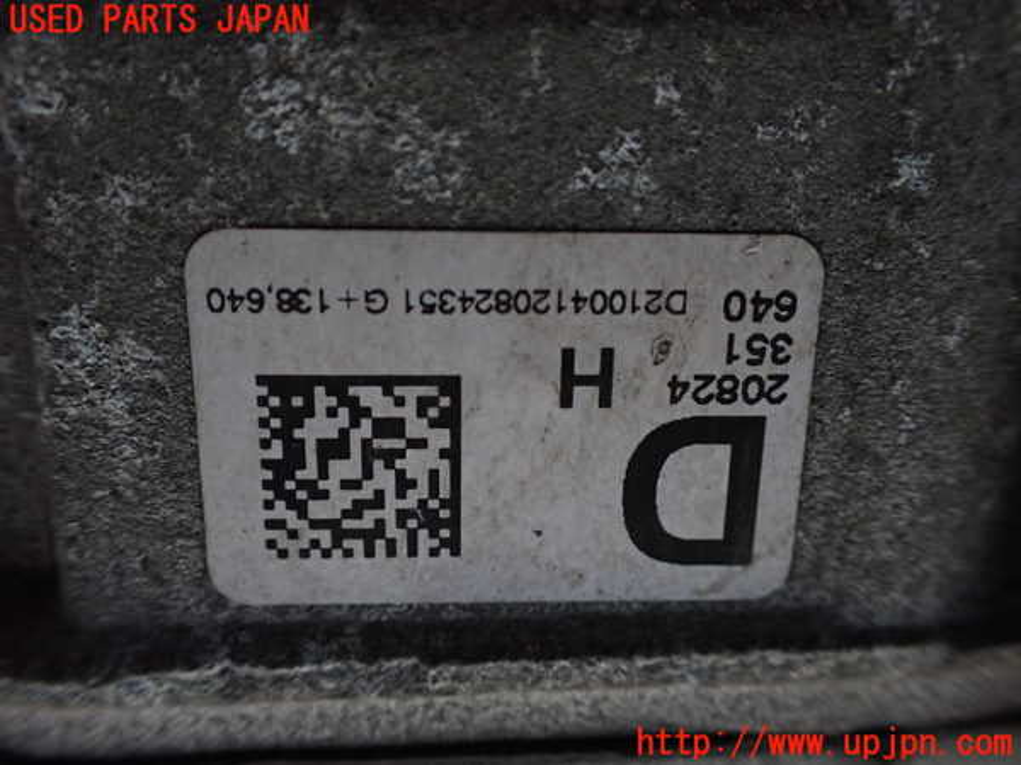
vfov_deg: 46.8
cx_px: 510
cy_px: 382
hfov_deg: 60.0
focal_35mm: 30
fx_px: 885
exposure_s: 1/125
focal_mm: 5.4
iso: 400
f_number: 2.3
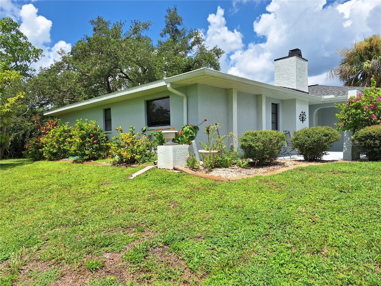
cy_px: 143
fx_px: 253
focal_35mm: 23
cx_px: 190
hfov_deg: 73.9
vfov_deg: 58.9
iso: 40
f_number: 1.8
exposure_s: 1/3676
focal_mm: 5.54
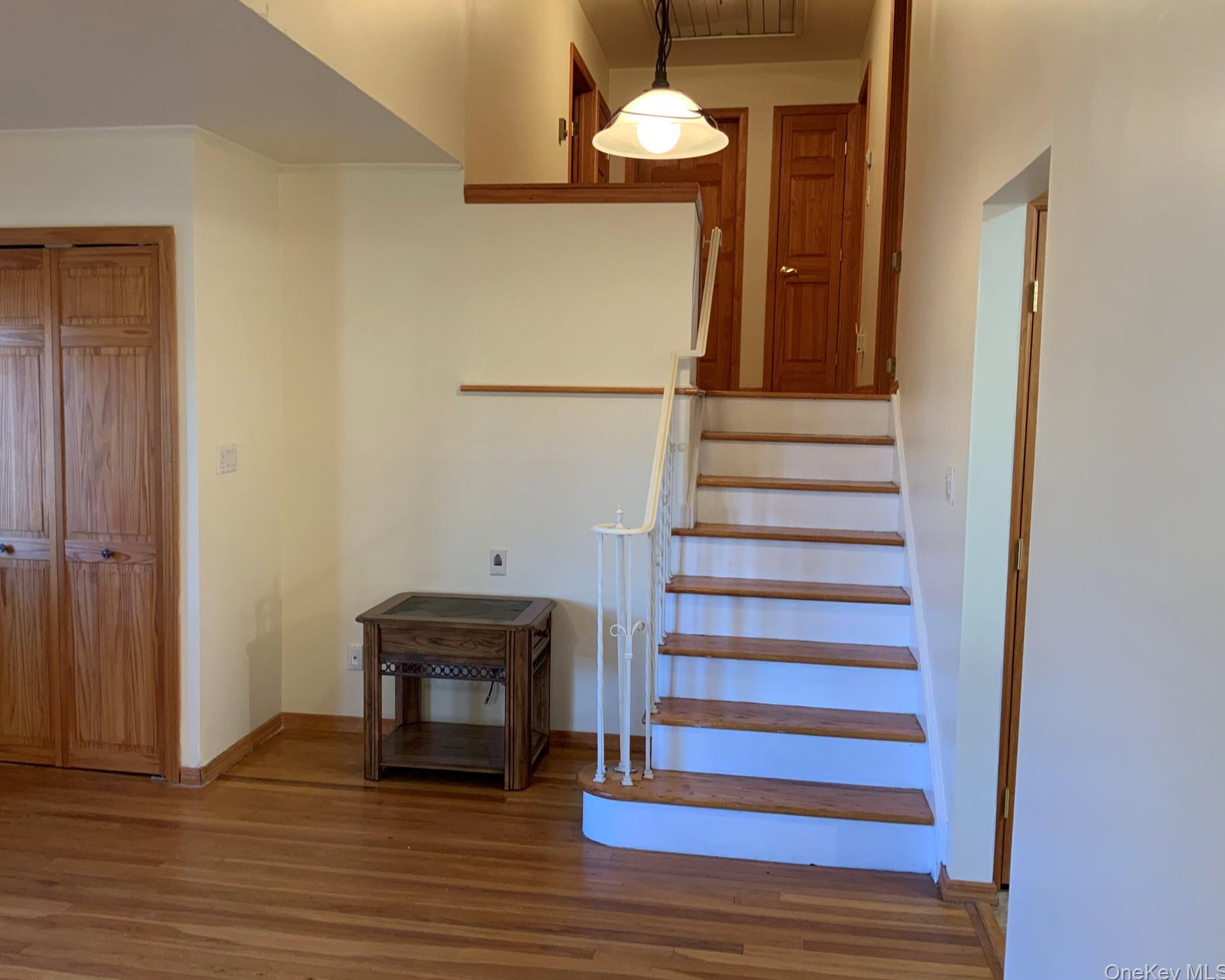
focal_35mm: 31
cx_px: 567
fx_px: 1124
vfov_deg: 47.1
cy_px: 485
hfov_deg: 57.1
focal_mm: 3
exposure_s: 1/60
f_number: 1.8
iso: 125
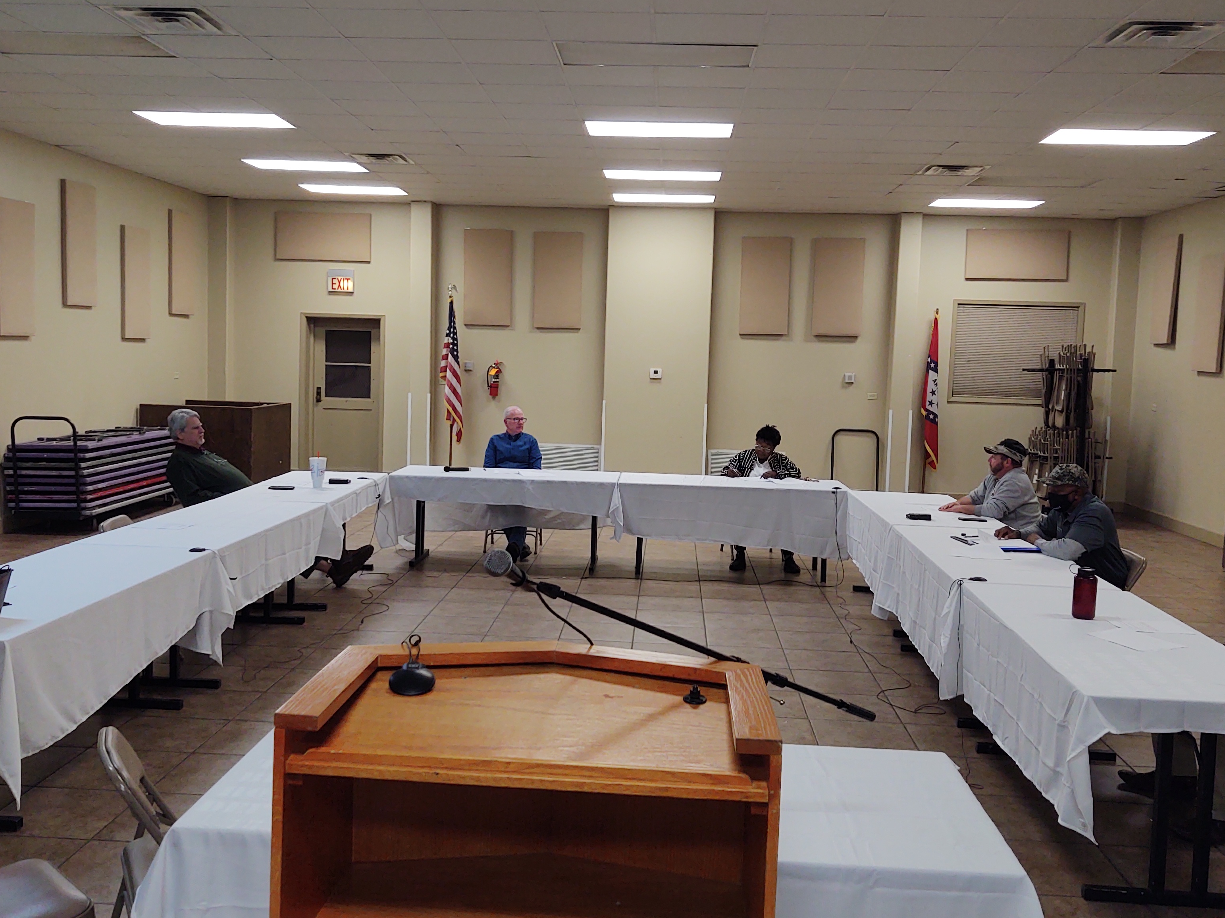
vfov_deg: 40.7
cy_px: 438
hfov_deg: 52.6
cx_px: 583
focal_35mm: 35
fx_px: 1238
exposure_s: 1/100
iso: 150
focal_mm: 4.75
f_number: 1.7
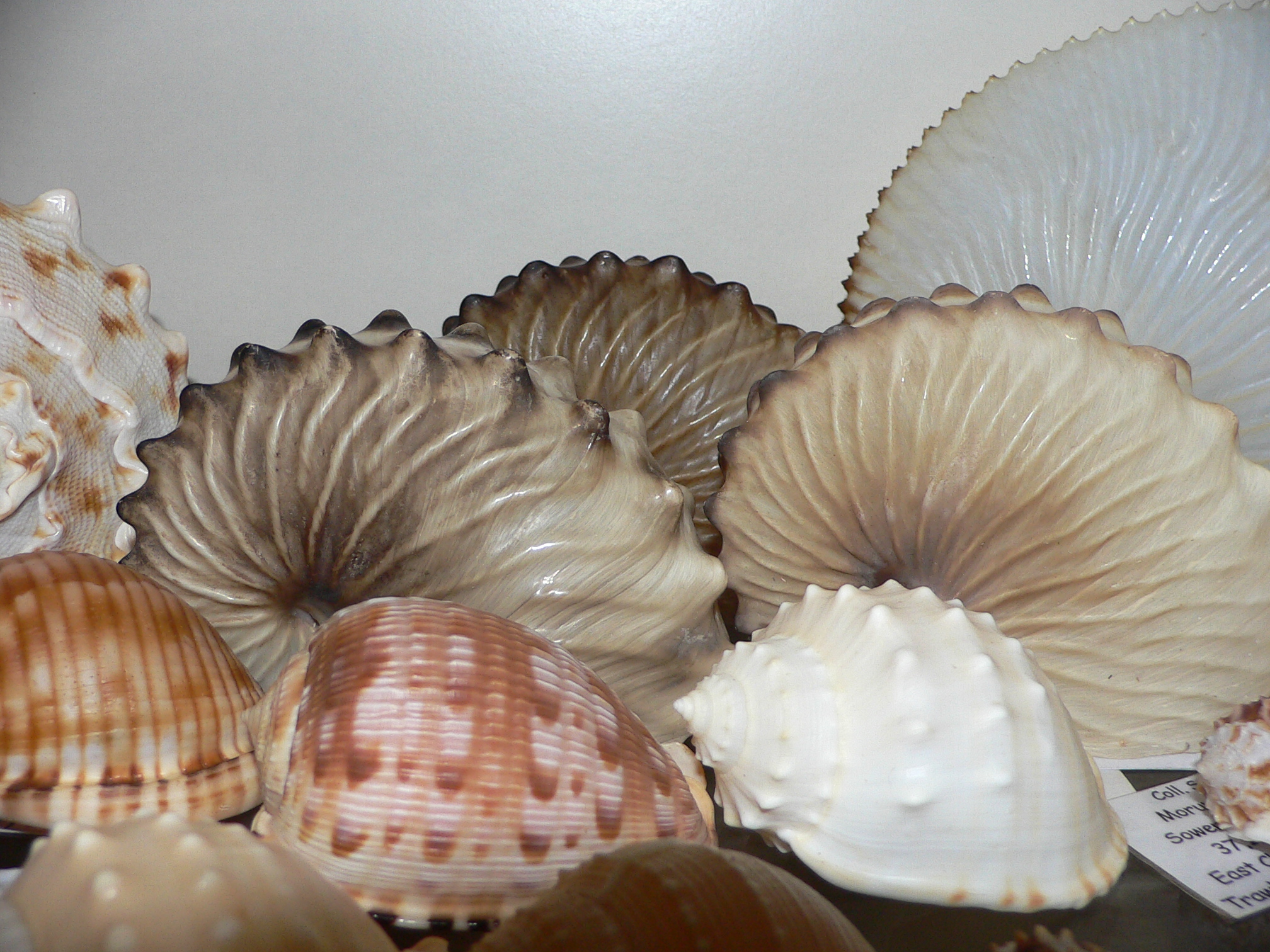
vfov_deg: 40.7
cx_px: 635
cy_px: 476
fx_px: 1284
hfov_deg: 52.6
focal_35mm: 35
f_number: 2.8
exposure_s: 1/60
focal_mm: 4.6
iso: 100
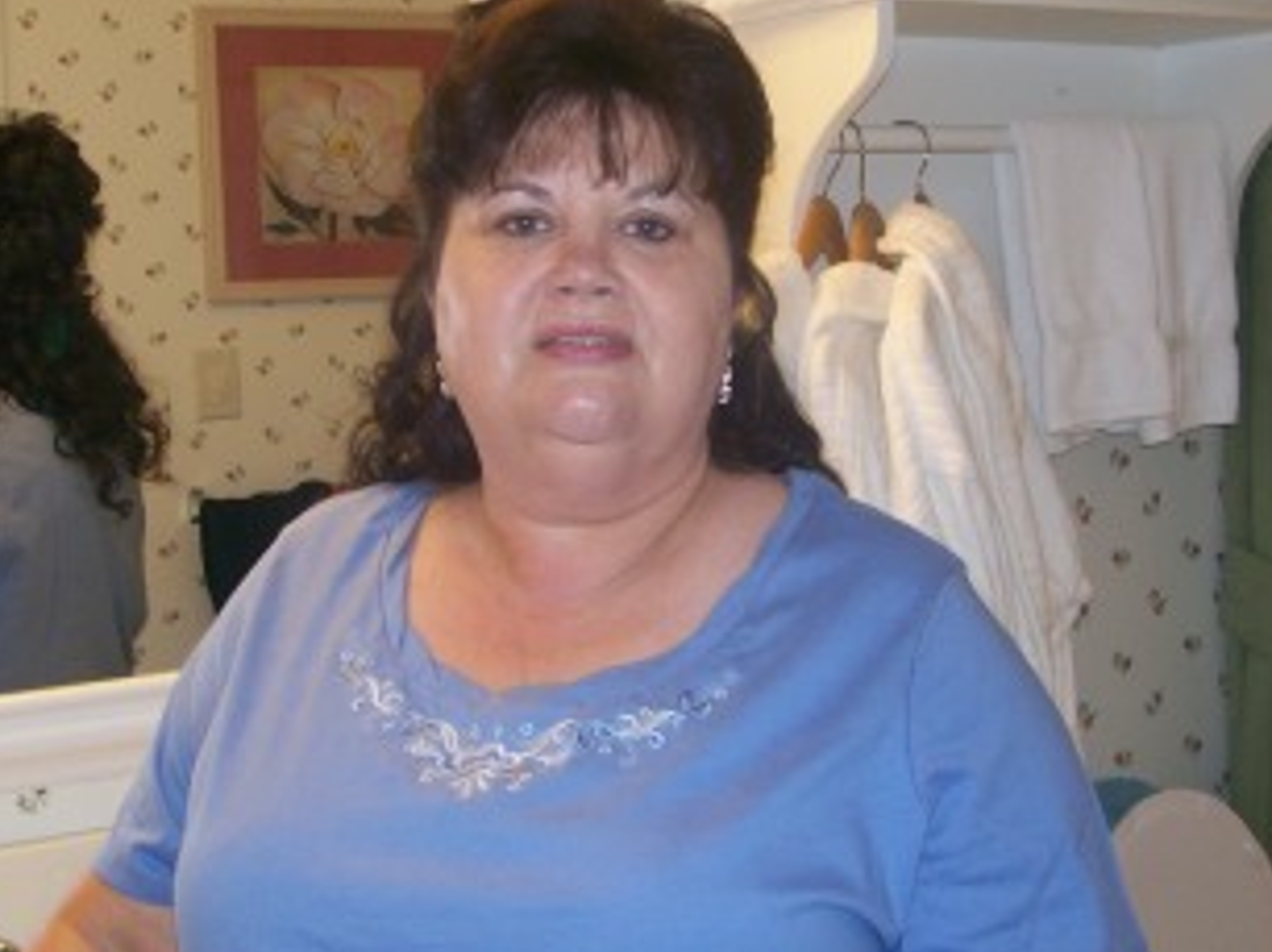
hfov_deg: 36.1
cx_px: 515
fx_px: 1946
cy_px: 389
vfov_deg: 27.4
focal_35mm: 53
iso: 80
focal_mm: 6
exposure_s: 1/64
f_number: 2.7
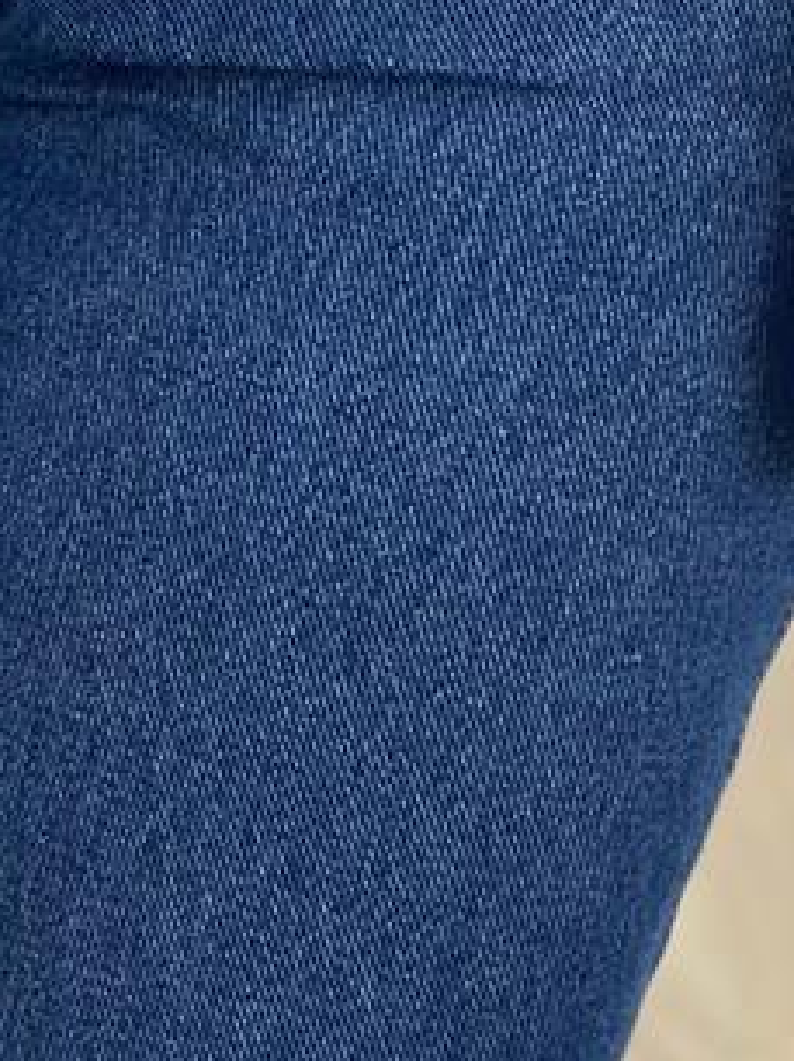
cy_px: 1064
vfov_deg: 7.9
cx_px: -340
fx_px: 7687
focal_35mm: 251
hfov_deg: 5.9
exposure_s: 1/100
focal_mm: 6.86
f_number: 1.78
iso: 100
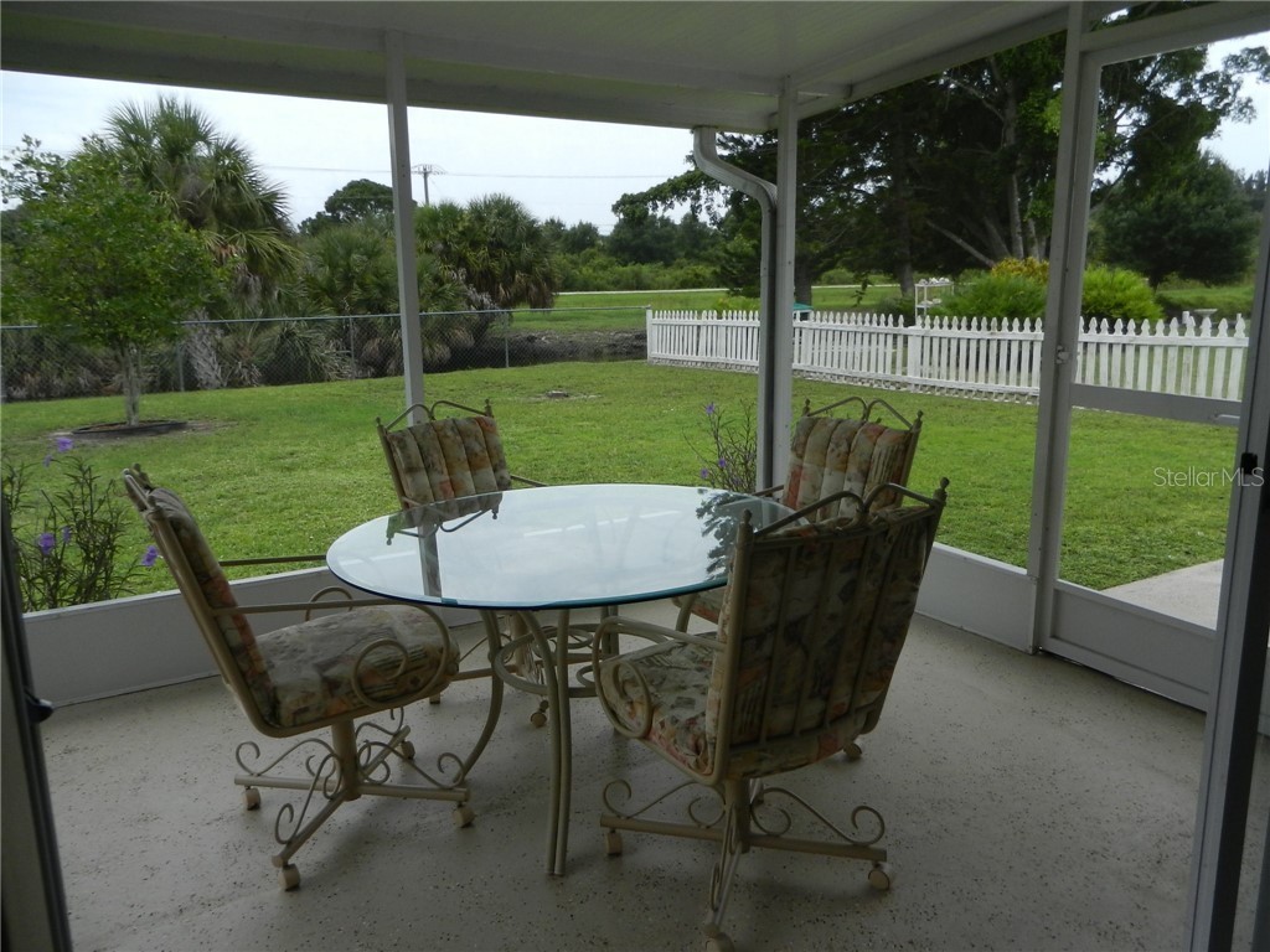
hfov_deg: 69.4
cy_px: 476
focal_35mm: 25
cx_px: 635
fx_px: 917
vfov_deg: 54.9
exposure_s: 1/1000
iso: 160
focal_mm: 4.5
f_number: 3.5
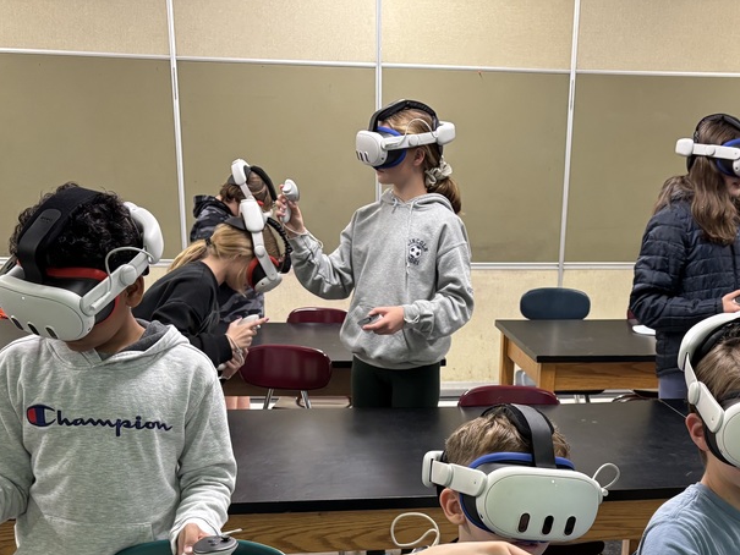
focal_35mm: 44
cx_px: 448
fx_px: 941
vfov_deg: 31.8
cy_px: 465
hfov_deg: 42.7
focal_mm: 5.96
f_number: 1.6
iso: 200
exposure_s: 1/60
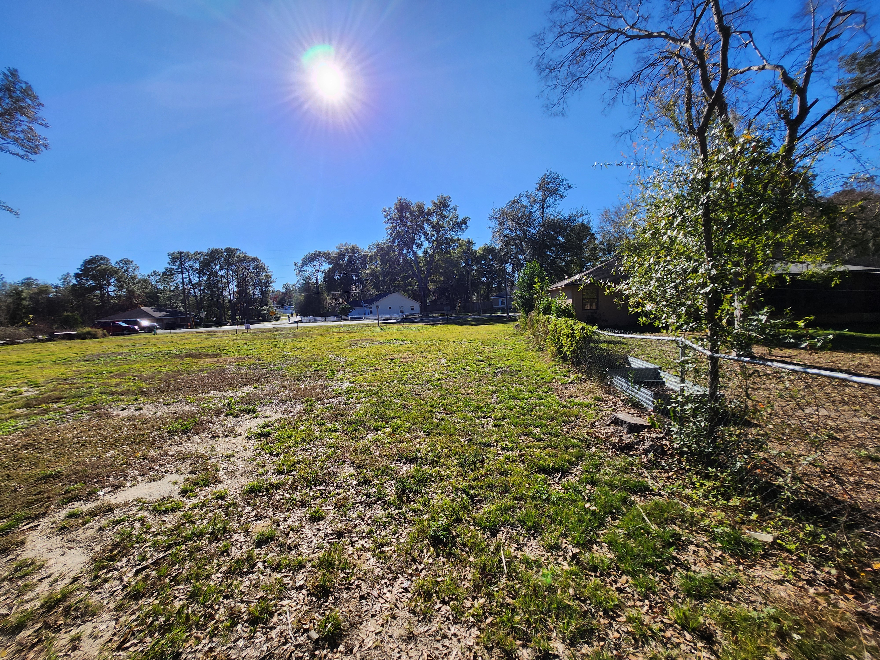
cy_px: 330
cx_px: 440
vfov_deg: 89.9
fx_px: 330
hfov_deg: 106.2
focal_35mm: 13
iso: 32
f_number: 2.2
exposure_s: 1/1410
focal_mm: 1.7
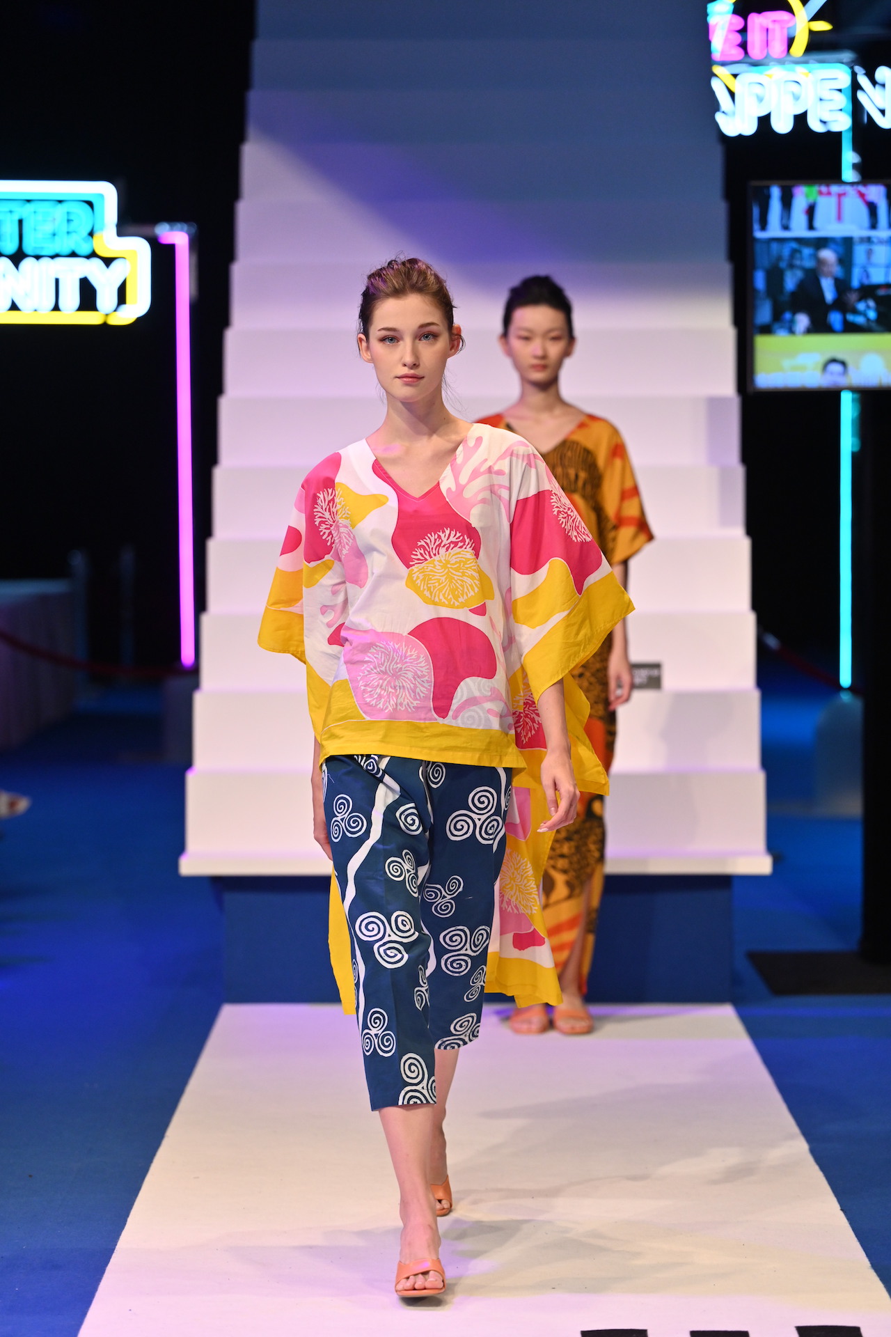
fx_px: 4083
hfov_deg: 12.5
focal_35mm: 110
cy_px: 668
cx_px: 446
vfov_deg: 18.6
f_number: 2.8
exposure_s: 1/640
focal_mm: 110
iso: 1250
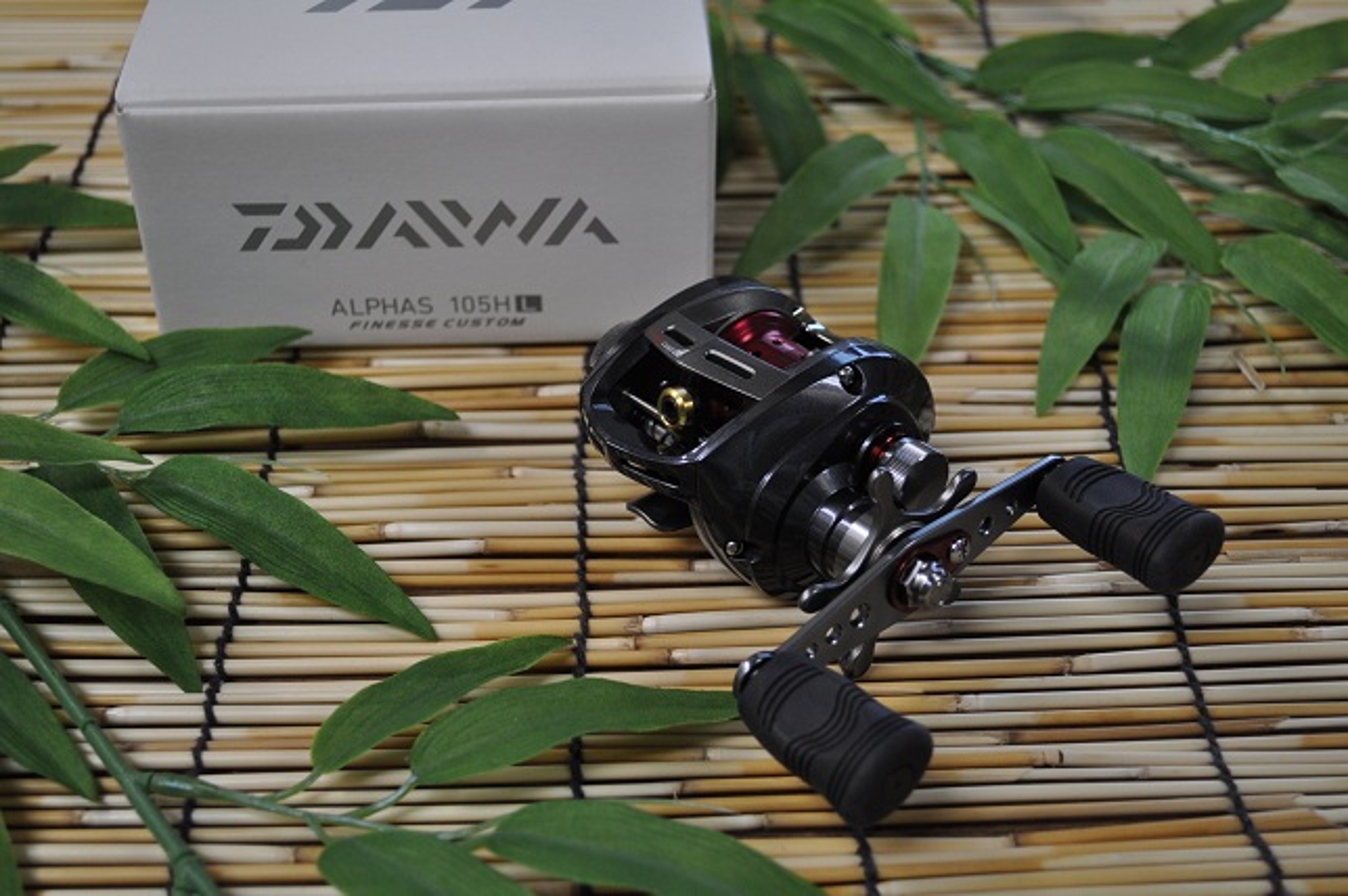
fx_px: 1795
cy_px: 448
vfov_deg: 28.0
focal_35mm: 48
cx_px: 674
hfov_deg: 41.2
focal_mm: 32
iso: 560
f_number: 4.8
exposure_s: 1/60
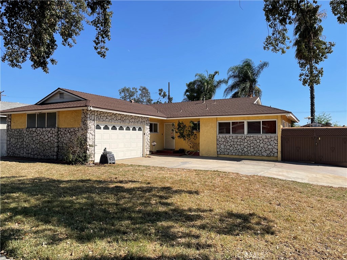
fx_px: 261
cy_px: 130
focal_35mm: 26
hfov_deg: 67.3
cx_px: 174
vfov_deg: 53.1
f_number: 1.6
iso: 32
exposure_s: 1/3300
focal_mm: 4.2
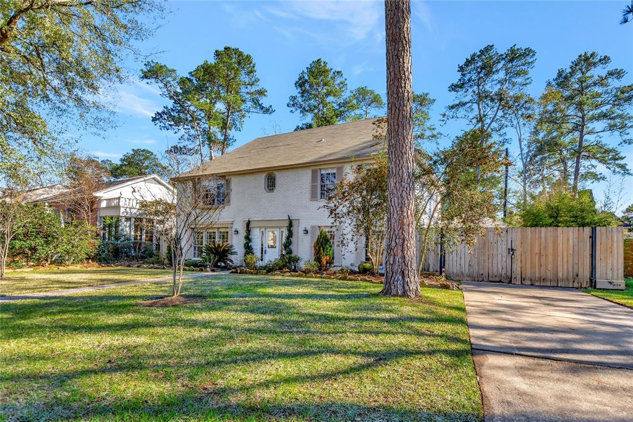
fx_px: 316
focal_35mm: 18
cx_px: 316
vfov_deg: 67.3
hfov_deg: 90.0
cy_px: 211
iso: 100
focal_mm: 12
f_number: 5.6
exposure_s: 1/200
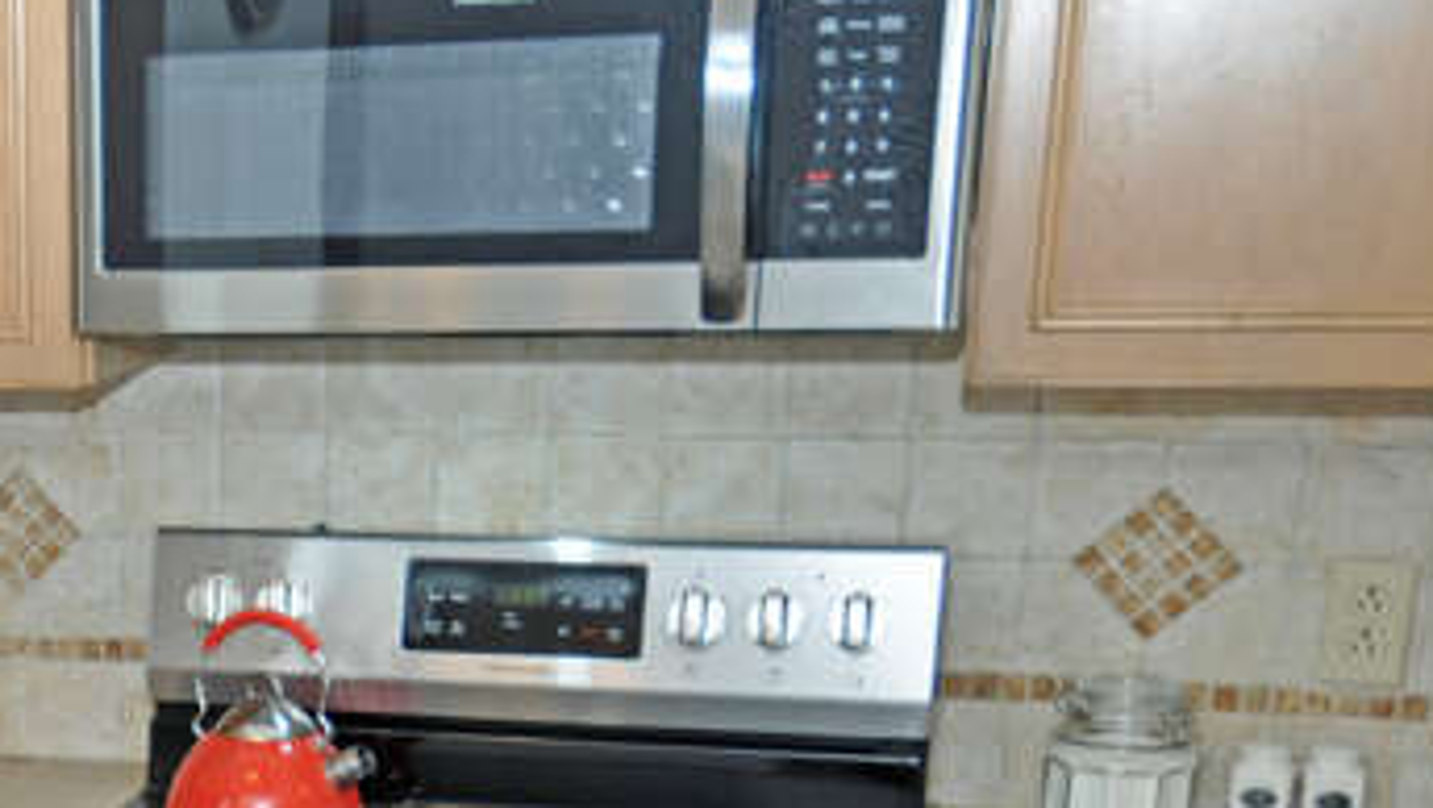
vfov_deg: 16.6
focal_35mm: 70
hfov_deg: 27.7
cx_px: -108
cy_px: 941
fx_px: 2661
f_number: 4
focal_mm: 20
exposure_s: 1/60
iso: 200
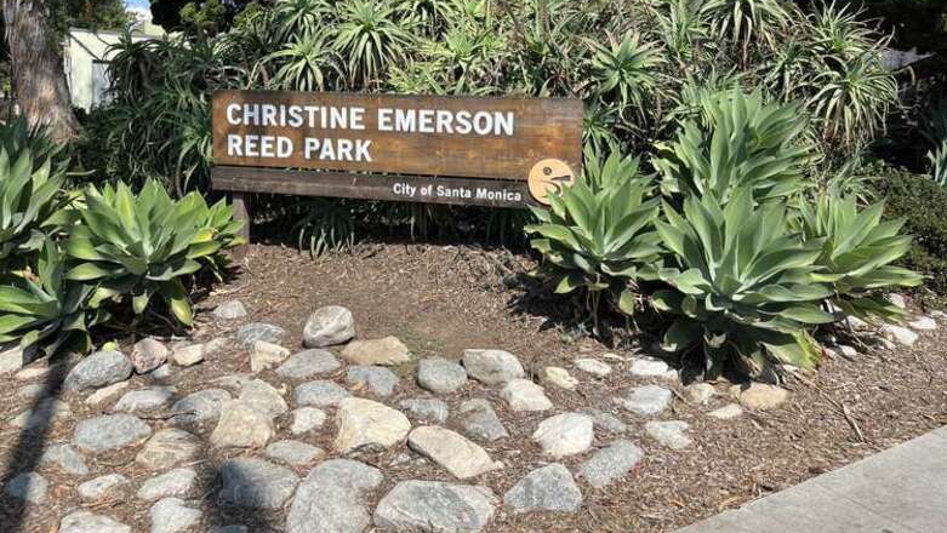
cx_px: 466
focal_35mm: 29
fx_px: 728
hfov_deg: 66.0
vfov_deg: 39.7
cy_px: 172
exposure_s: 1/2513
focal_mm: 5.1
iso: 50
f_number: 1.6
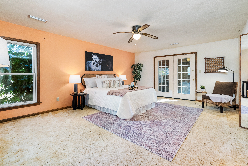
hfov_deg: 96.7
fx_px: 110
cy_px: 83
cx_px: 124
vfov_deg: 73.8
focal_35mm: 16
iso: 3200
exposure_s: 1/8
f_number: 9
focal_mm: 16
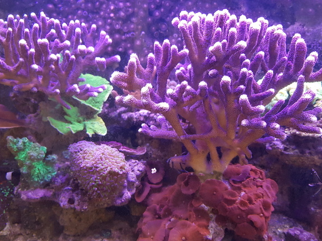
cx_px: 160
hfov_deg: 65.3
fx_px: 251
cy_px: 123
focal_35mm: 27
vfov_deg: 51.3
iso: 160
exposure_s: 1/33
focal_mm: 4.2
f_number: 1.7
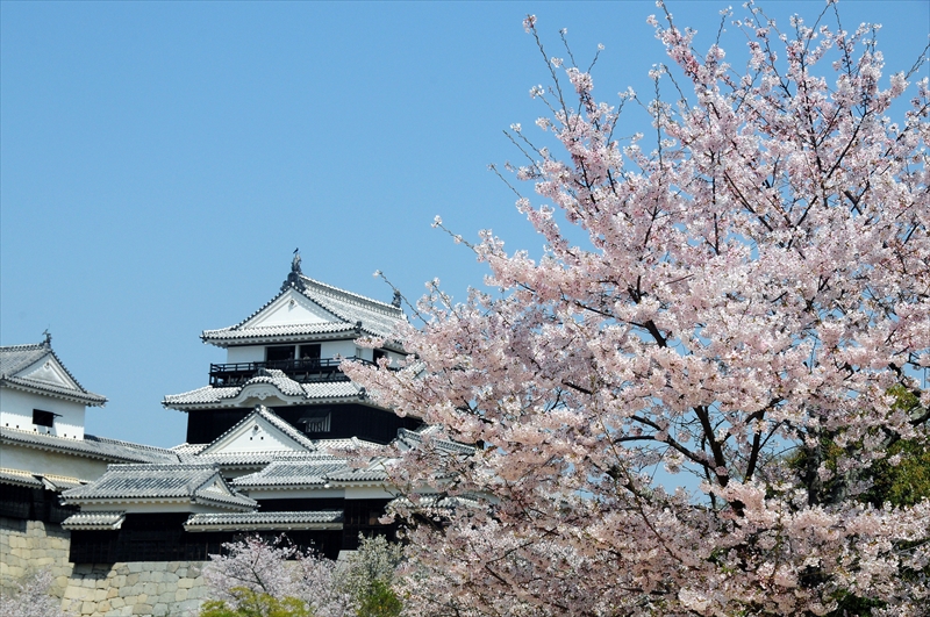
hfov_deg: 24.2
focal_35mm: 84
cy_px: 308
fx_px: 2167
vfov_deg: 16.2
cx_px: 465
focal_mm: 56
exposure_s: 1/500
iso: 400
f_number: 11
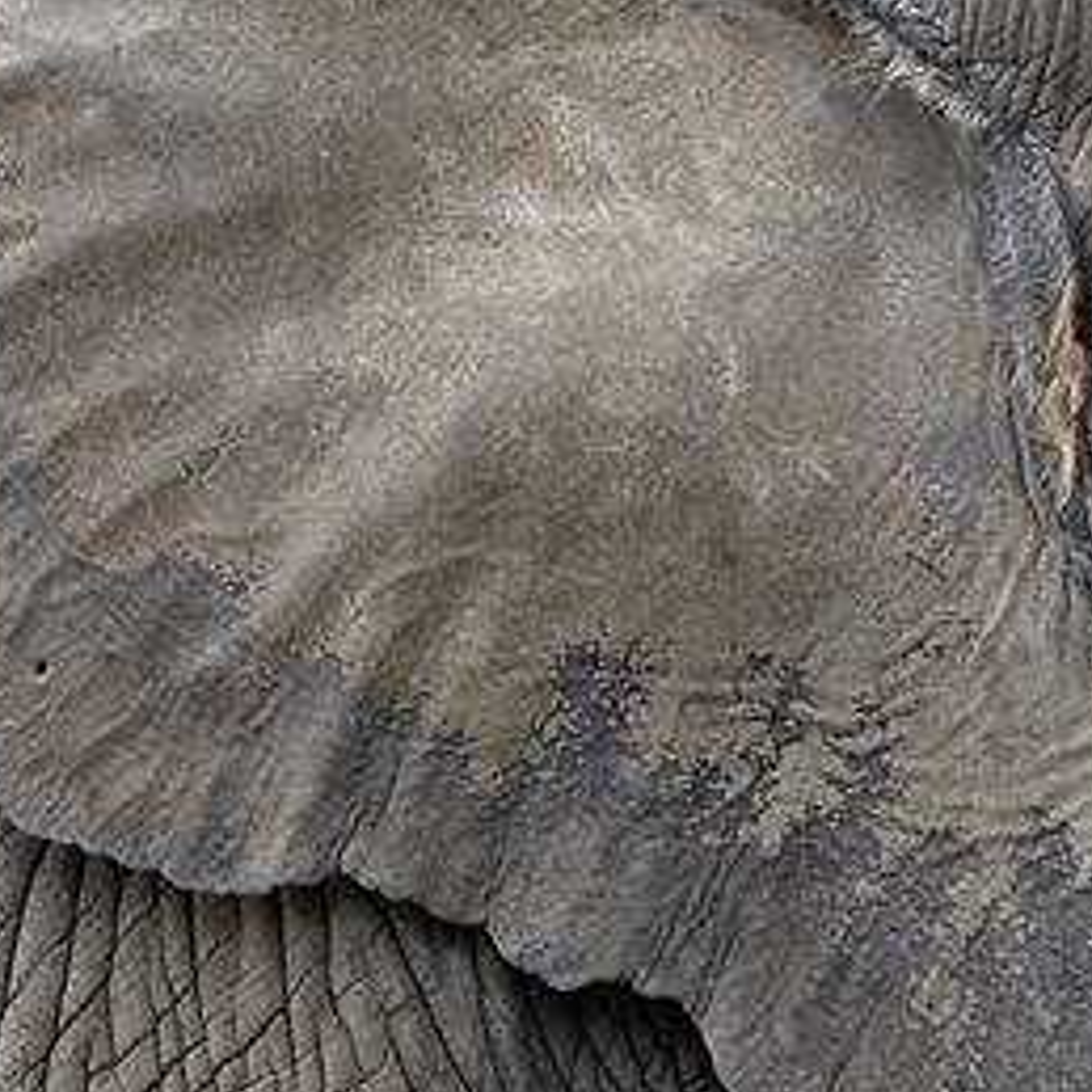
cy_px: 753
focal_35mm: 428
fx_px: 15264
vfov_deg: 4.1
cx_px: 1020
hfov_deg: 4.1
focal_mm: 85
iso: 400
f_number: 5.3
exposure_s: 1/320
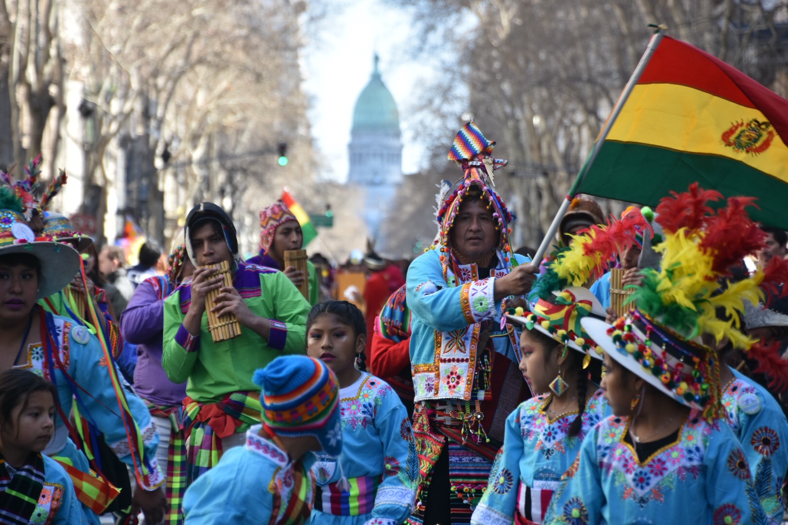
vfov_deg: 6.5
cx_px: 394
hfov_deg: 9.8
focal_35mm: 210
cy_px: 262
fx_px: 4596
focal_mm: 140
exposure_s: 1/250
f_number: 6.3
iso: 250
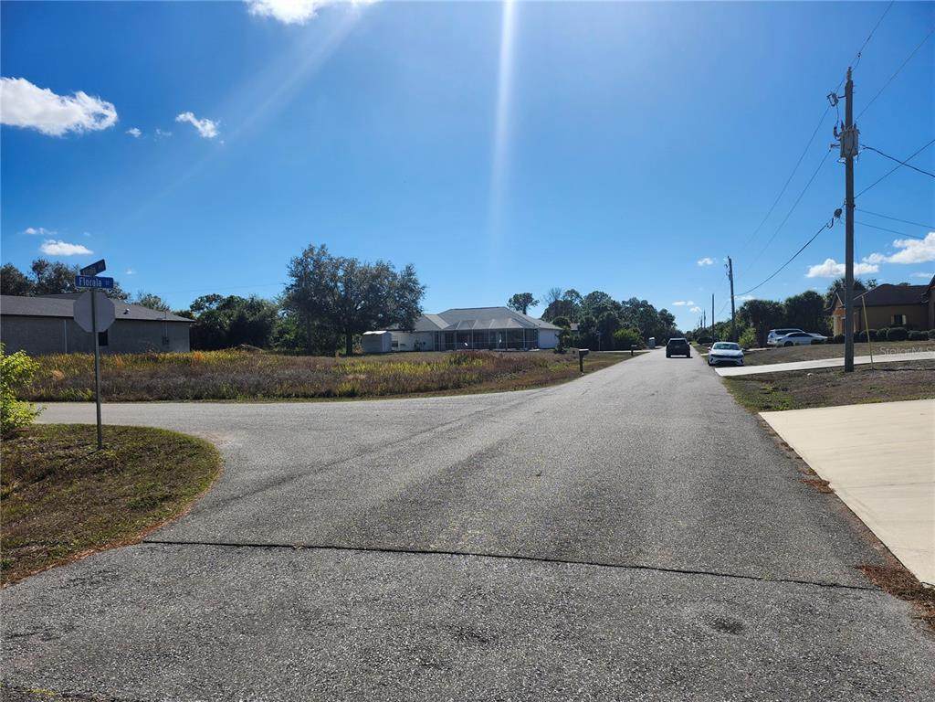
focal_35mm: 23
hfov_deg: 73.9
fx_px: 621
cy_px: 351
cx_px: 468
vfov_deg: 58.9
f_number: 1.8
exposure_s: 1/3151
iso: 25
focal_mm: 5.54
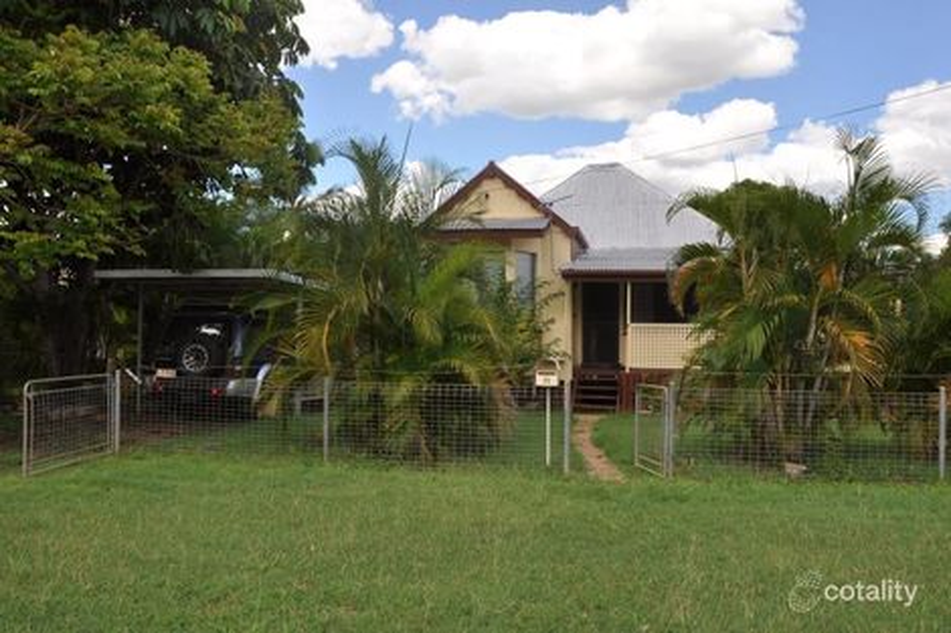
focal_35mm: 27
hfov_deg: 67.4
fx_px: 713
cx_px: 476
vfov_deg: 47.9
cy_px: 316
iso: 200
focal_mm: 18
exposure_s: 1/200
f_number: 10
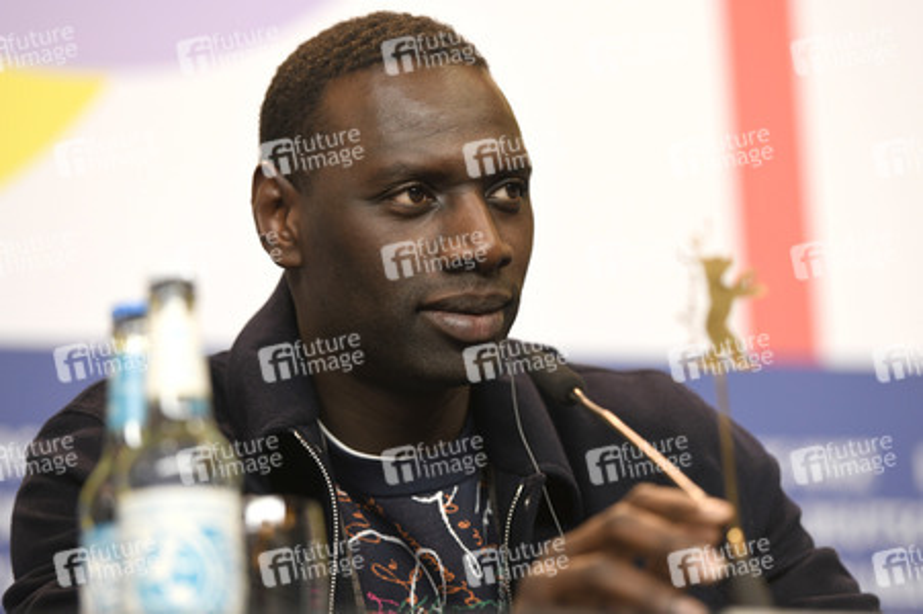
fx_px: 4099
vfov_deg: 8.6
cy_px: 307
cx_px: 462
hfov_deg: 12.8
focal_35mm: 160
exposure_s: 1/250
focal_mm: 160
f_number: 3.5
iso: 1000
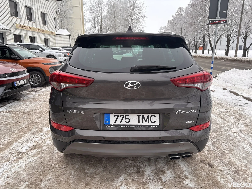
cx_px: 126
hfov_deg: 67.3
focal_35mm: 26
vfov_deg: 53.1
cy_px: 94
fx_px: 189
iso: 40
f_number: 1.6
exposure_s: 1/162
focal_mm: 5.96
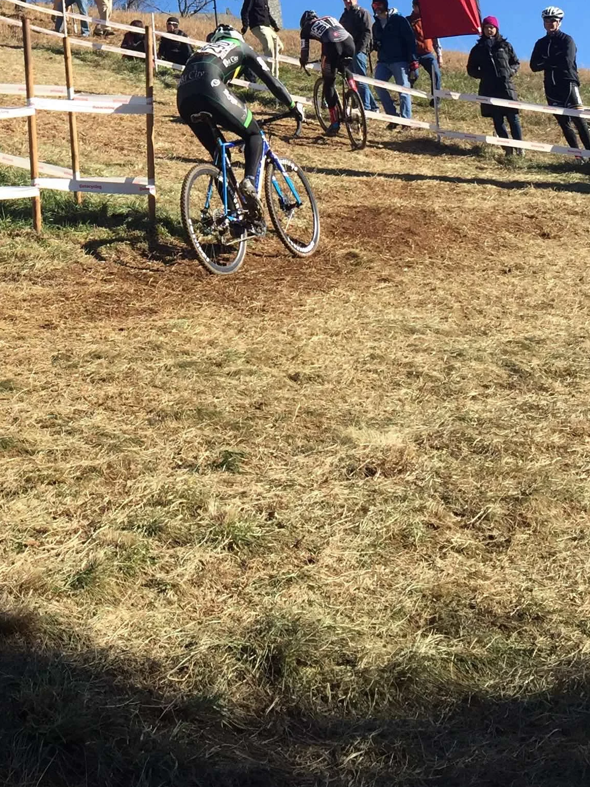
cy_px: 10
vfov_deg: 29.3
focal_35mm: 62
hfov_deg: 23.0
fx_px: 1409
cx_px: 52
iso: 32
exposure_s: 1/1464
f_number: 2.2
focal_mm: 4.15
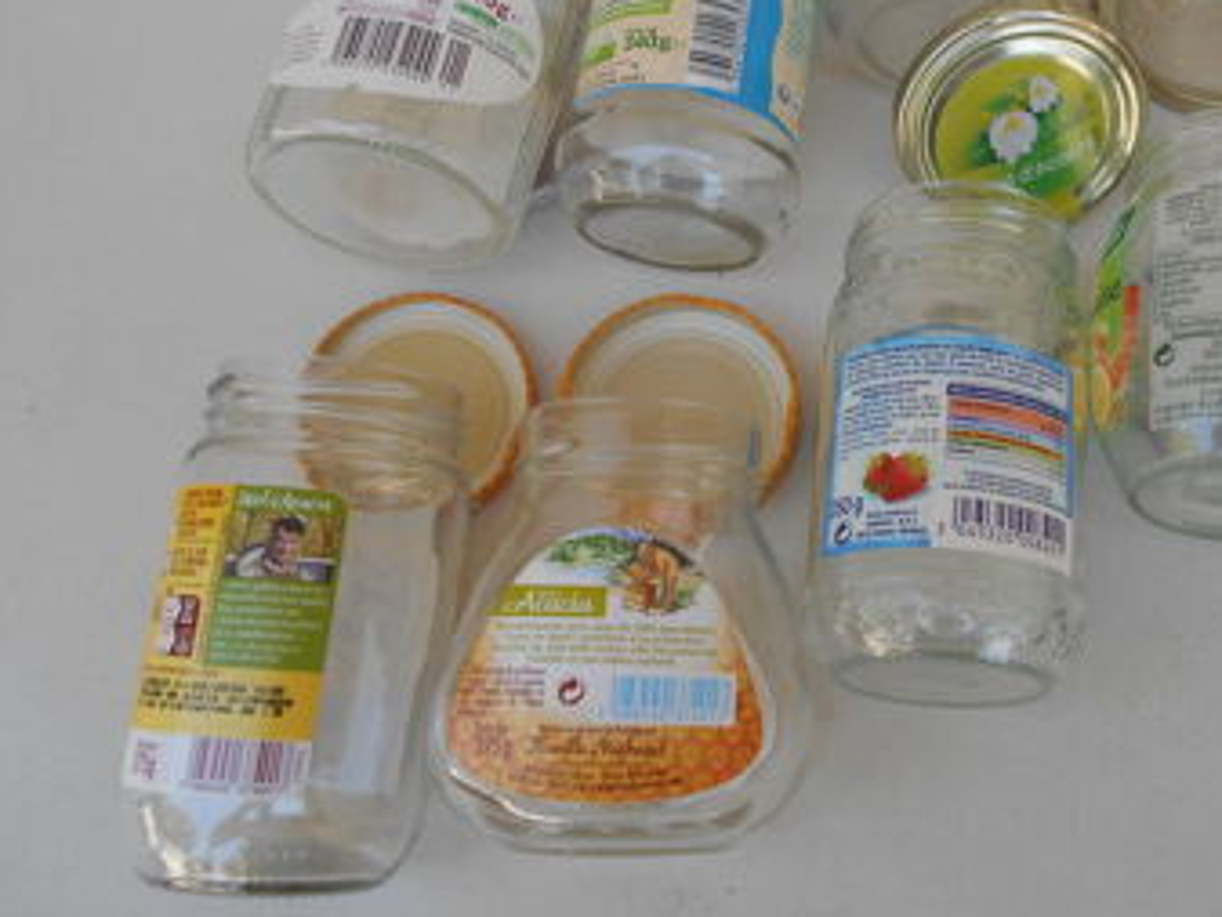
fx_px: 1307
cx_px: 863
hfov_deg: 48.8
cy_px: 301
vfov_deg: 38.2
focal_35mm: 37
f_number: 3.2
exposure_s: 1/160
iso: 80
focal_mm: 4.6
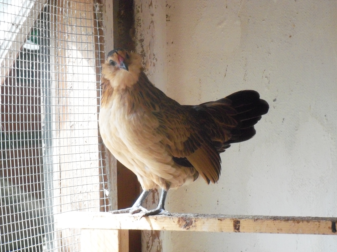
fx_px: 1139
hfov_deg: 16.8
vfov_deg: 12.7
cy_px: 126
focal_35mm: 117
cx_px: 168
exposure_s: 1/500
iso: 500
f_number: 4.1
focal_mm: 20.9
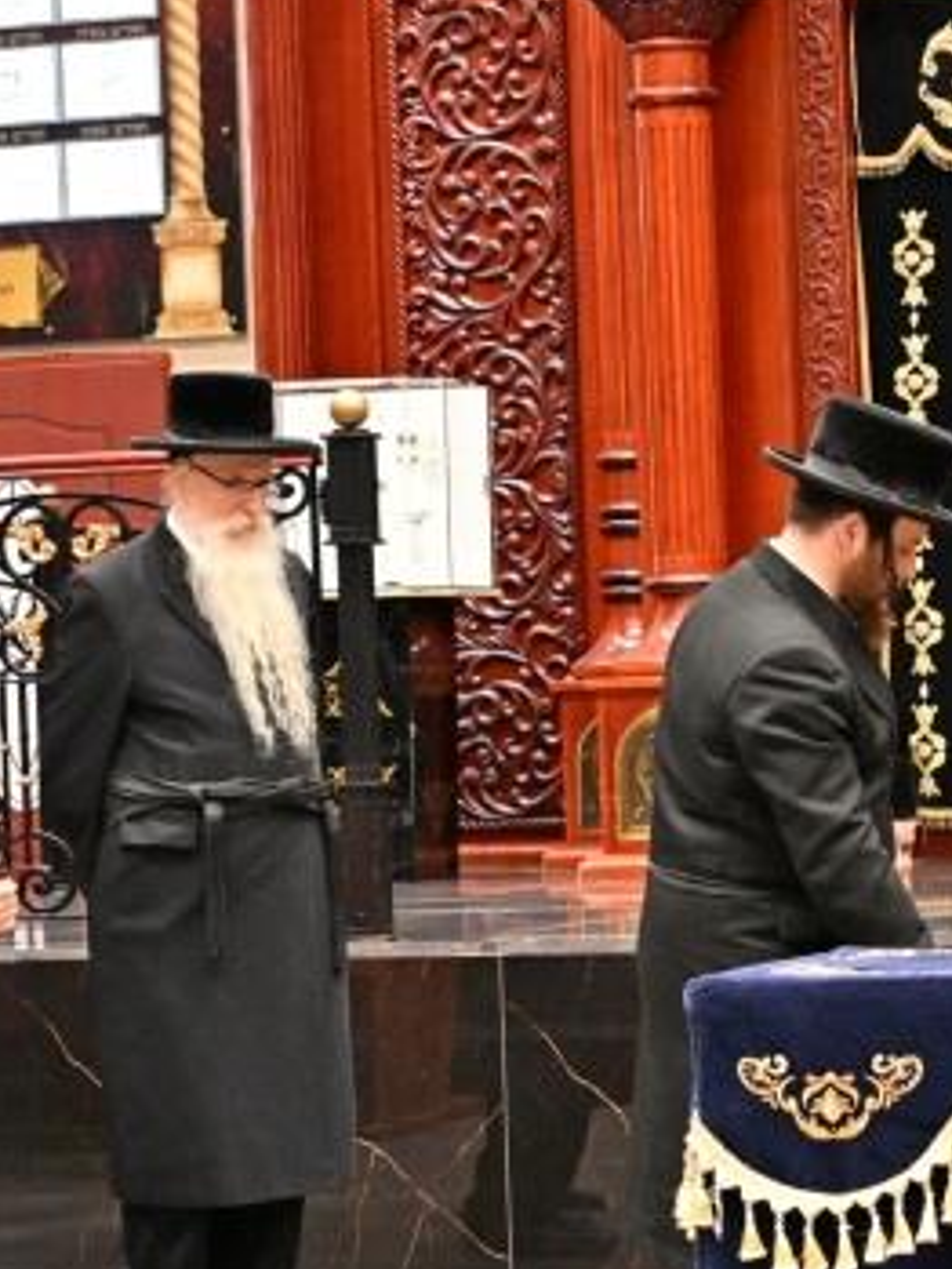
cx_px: 1032
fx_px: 4654
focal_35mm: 127
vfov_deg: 15.5
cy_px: 845
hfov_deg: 11.5
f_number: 4
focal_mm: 30
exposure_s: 1/160
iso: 500
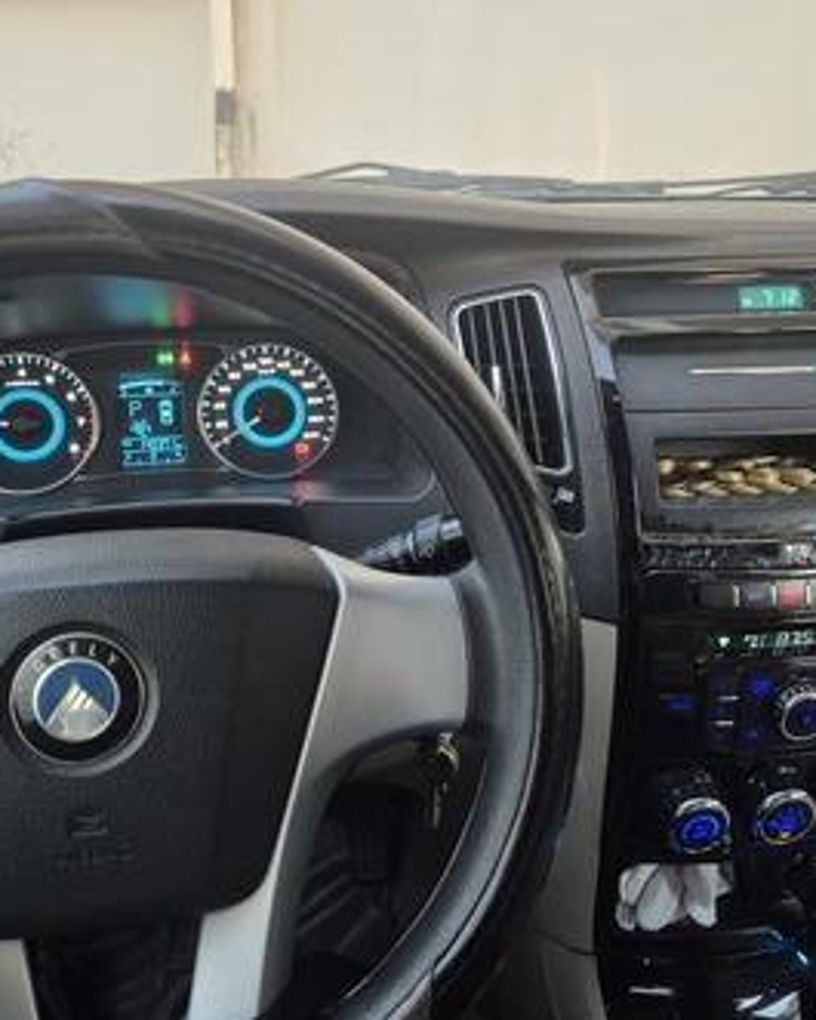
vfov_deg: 57.2
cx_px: 377
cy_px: 498
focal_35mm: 31
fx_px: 935
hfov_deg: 47.1
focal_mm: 5.4
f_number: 1.8
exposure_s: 1/29
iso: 640
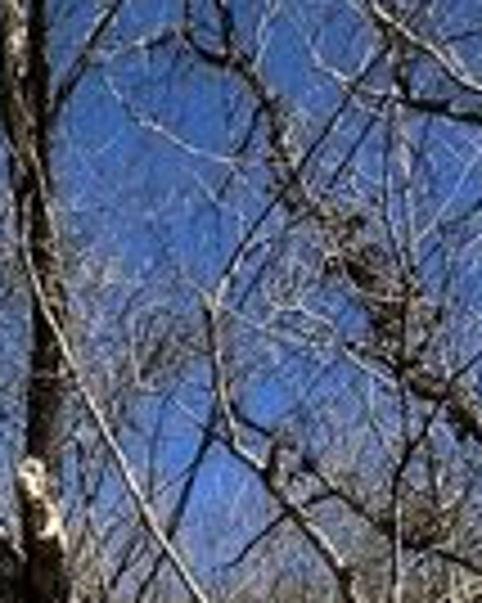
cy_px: 1102
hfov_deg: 13.0
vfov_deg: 17.6
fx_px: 1553
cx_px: -696
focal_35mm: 87
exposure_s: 1/1401
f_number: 2.2
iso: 40
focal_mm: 2.22
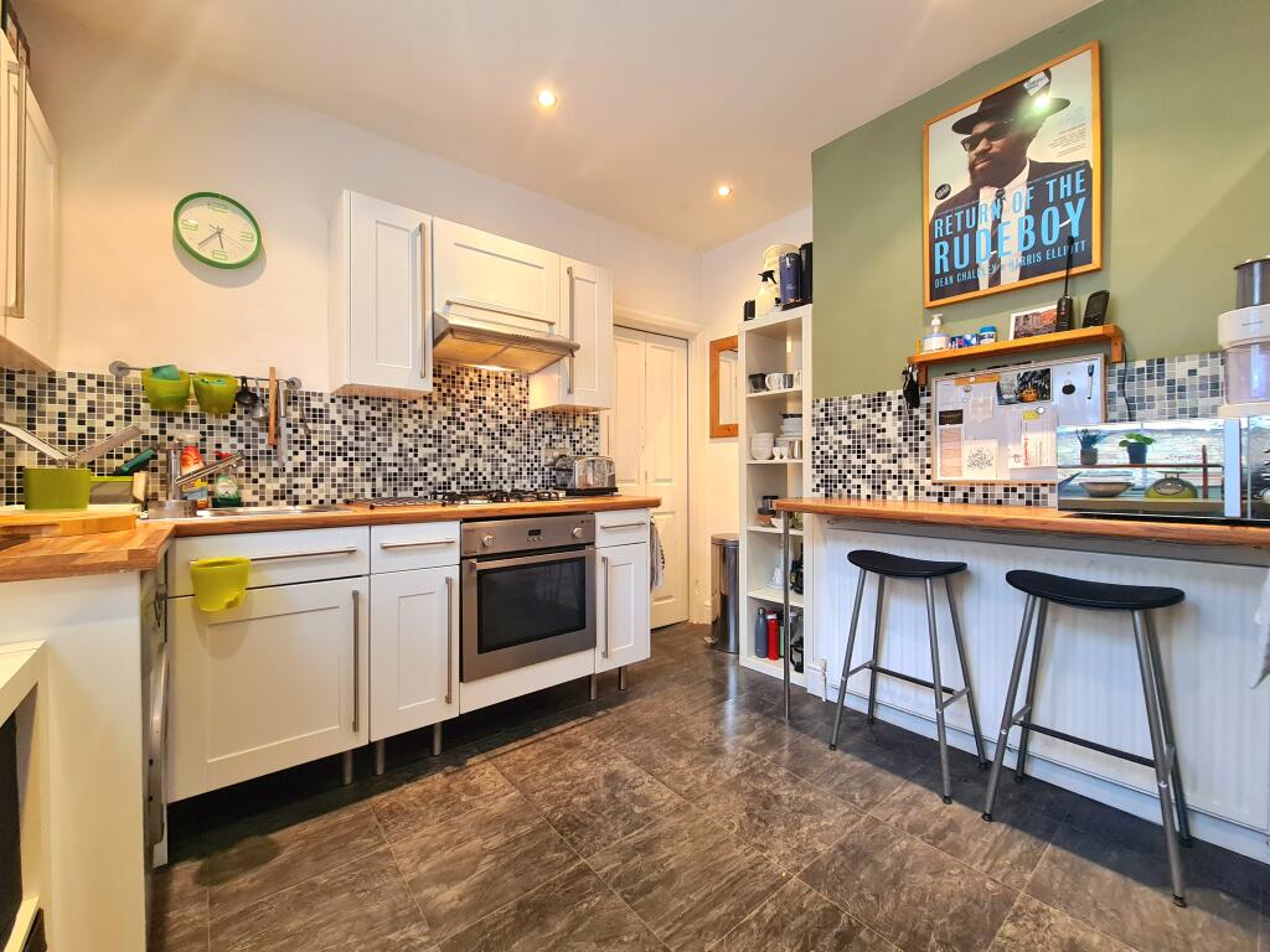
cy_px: 476
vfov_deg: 89.9
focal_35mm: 13
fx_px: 477
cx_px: 635
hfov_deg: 106.2
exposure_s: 1/50
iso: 400
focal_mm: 2.22
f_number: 2.2
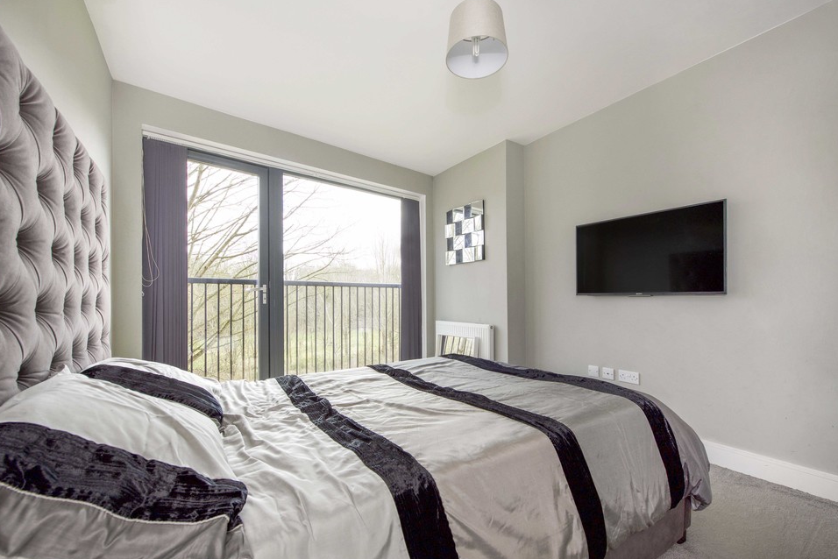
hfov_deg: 100.4
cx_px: 426
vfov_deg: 77.3
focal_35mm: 15
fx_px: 349
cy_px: 294
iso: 250
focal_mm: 14
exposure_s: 1/30
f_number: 9
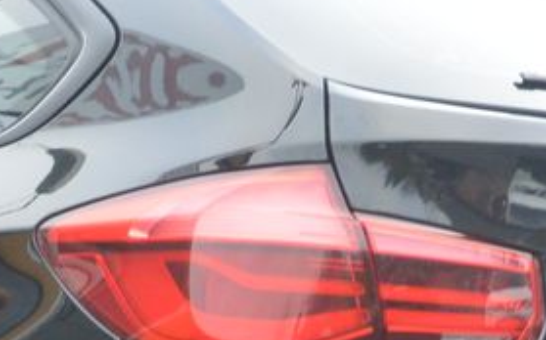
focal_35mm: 101
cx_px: 65
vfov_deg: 12.5
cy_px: 448
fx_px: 1502
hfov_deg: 20.2
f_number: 3.5
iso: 560
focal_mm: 10
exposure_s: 1/60
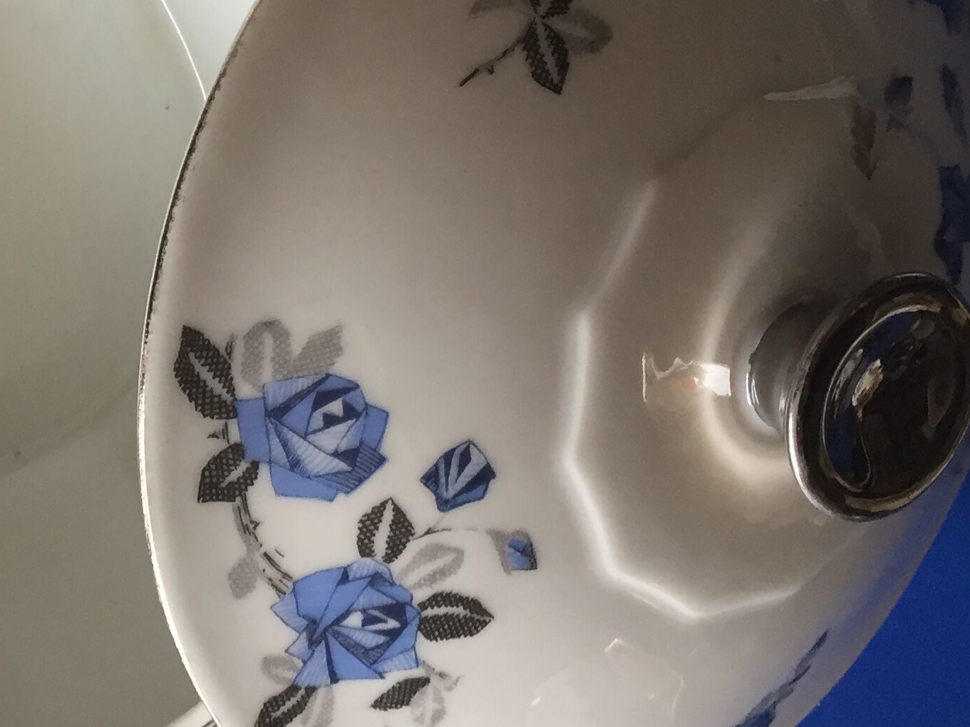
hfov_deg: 26.8
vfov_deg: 21.1
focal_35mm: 69
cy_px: 175
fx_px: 1933
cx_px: 31
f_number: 2.2
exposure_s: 1/33
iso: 100
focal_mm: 4.15
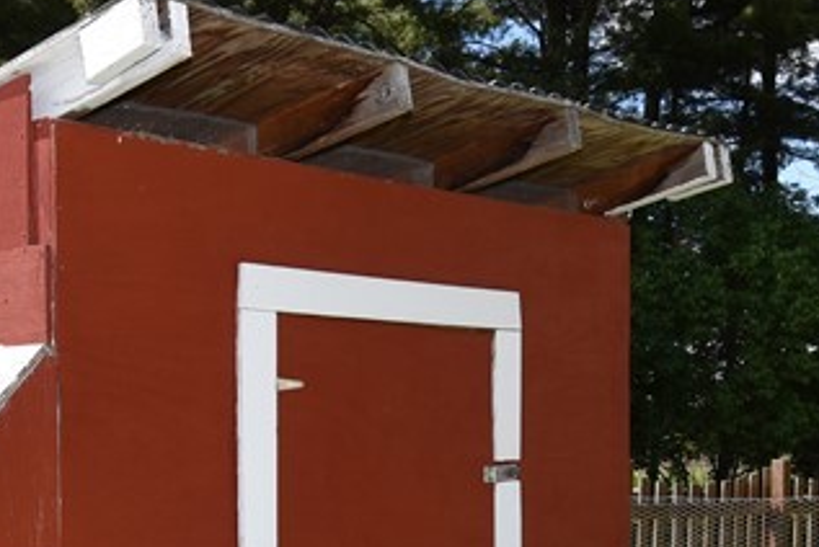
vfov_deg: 19.8
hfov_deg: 29.9
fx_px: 1519
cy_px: 562
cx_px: 256
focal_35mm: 67
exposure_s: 1/200
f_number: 8
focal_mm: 13
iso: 100
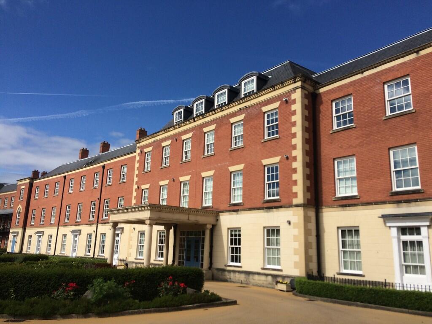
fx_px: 362
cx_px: 216
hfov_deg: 61.7
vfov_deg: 48.2
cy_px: 162
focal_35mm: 29
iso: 40
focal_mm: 4.15
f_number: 2.2
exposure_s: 1/4566
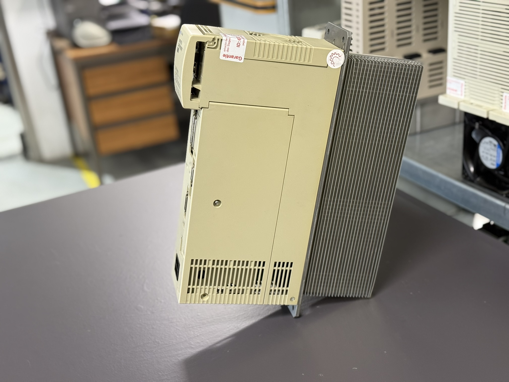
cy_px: 191
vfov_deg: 30.3
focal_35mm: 48
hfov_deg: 39.7
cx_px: 254
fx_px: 706
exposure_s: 1/50
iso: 200
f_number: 1.78
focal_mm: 6.76
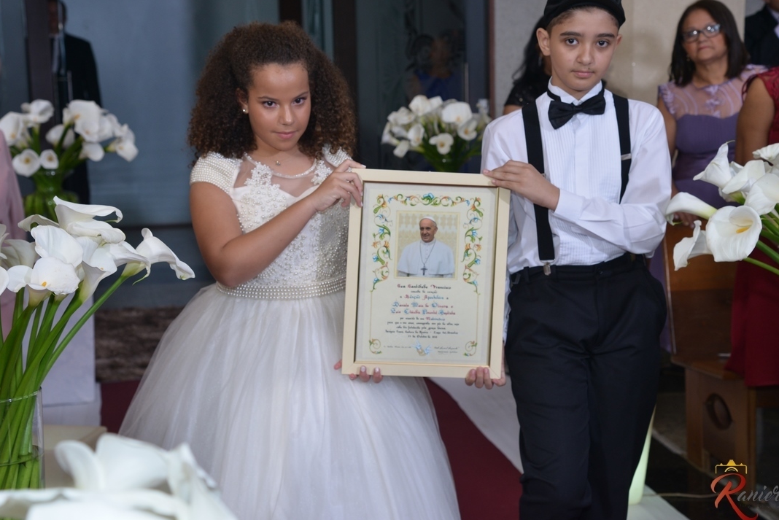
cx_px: 360
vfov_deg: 18.7
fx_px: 1580
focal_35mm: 73
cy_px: 237
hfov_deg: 27.7
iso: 560
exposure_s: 1/200
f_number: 6.3
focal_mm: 65
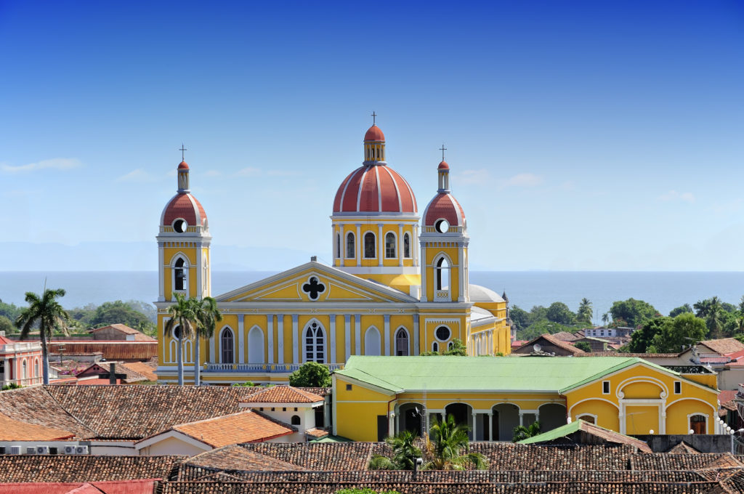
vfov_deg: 10.1
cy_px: 247
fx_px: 2786
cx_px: 372
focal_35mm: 135
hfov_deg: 15.2
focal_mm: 90
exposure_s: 1/500
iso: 200
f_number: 9
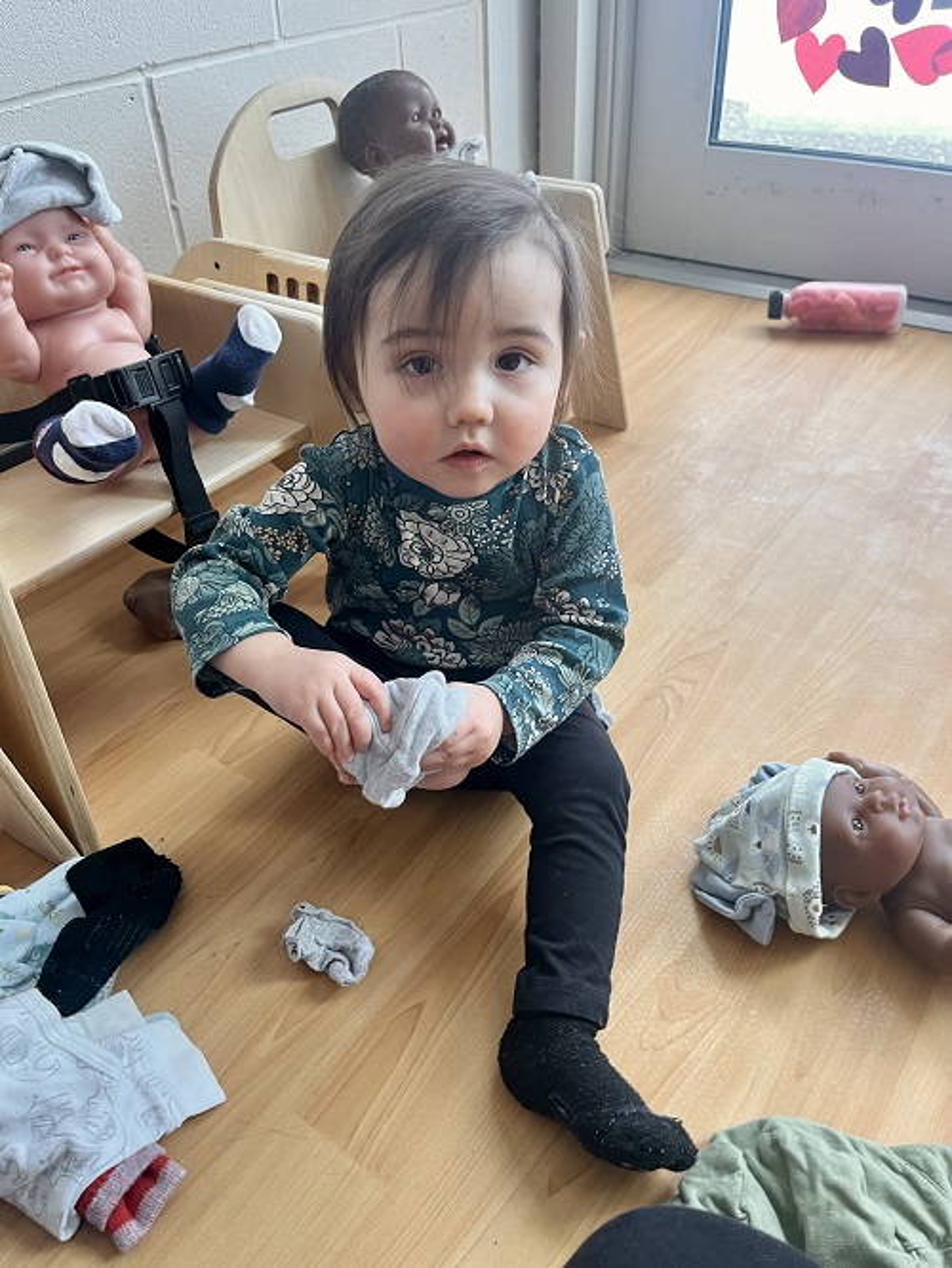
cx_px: 476
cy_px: 634
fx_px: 953
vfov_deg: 67.3
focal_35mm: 26
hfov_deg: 53.1
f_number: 1.6
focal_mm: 5.1
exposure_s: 1/75
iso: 100
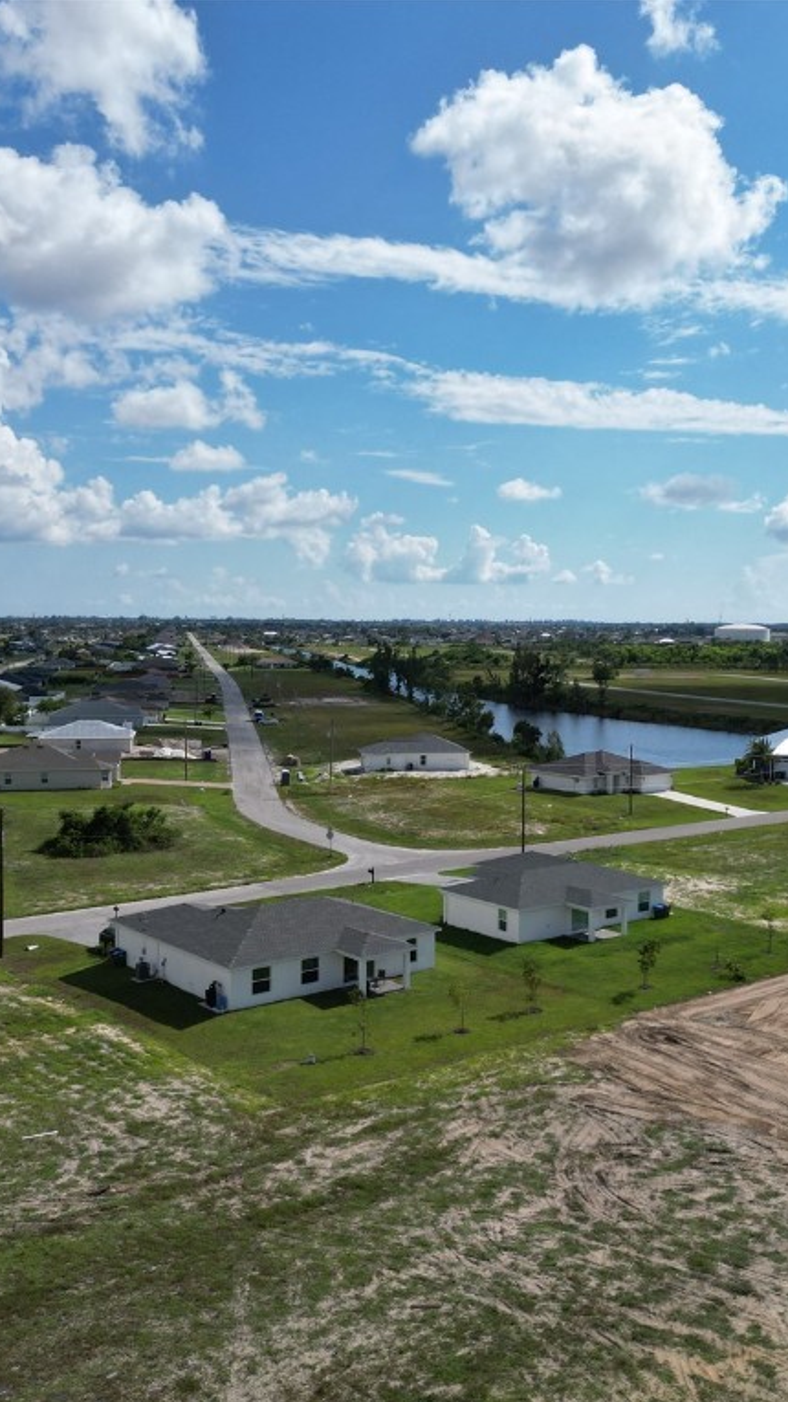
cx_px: 447
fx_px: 1301
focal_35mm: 35
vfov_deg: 56.6
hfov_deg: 33.7
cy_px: 702
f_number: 1.7
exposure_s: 1/5000
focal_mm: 6.72
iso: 120
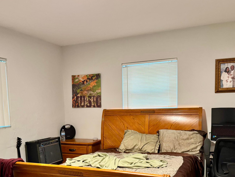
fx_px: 251
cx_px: 102
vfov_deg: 38.1
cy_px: 121
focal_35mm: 37
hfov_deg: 50.0
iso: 500
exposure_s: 1/60
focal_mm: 6.76
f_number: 1.78
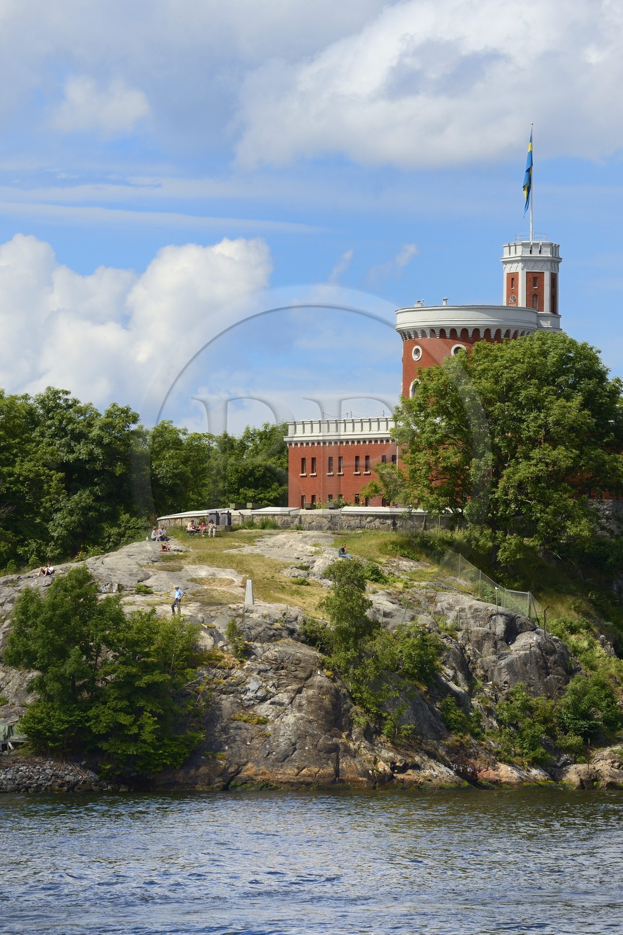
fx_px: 4934
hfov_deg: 7.2
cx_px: 312
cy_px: 468
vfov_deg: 10.8
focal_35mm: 190
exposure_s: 1/500
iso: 200
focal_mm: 190
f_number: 9
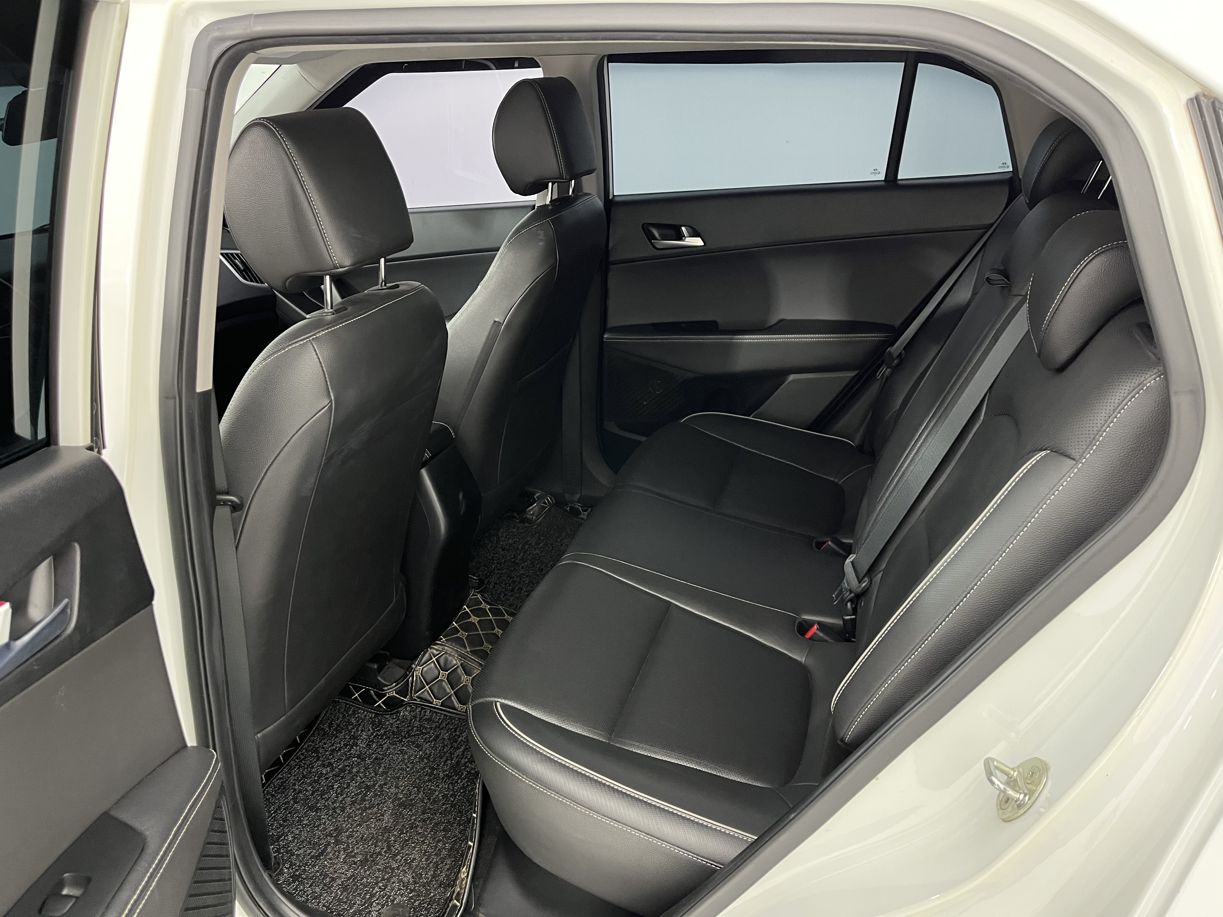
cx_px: 612
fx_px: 919
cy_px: 458
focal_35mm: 26
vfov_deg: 53.1
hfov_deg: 67.3
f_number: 1.6
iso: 250
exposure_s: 1/50
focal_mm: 5.1
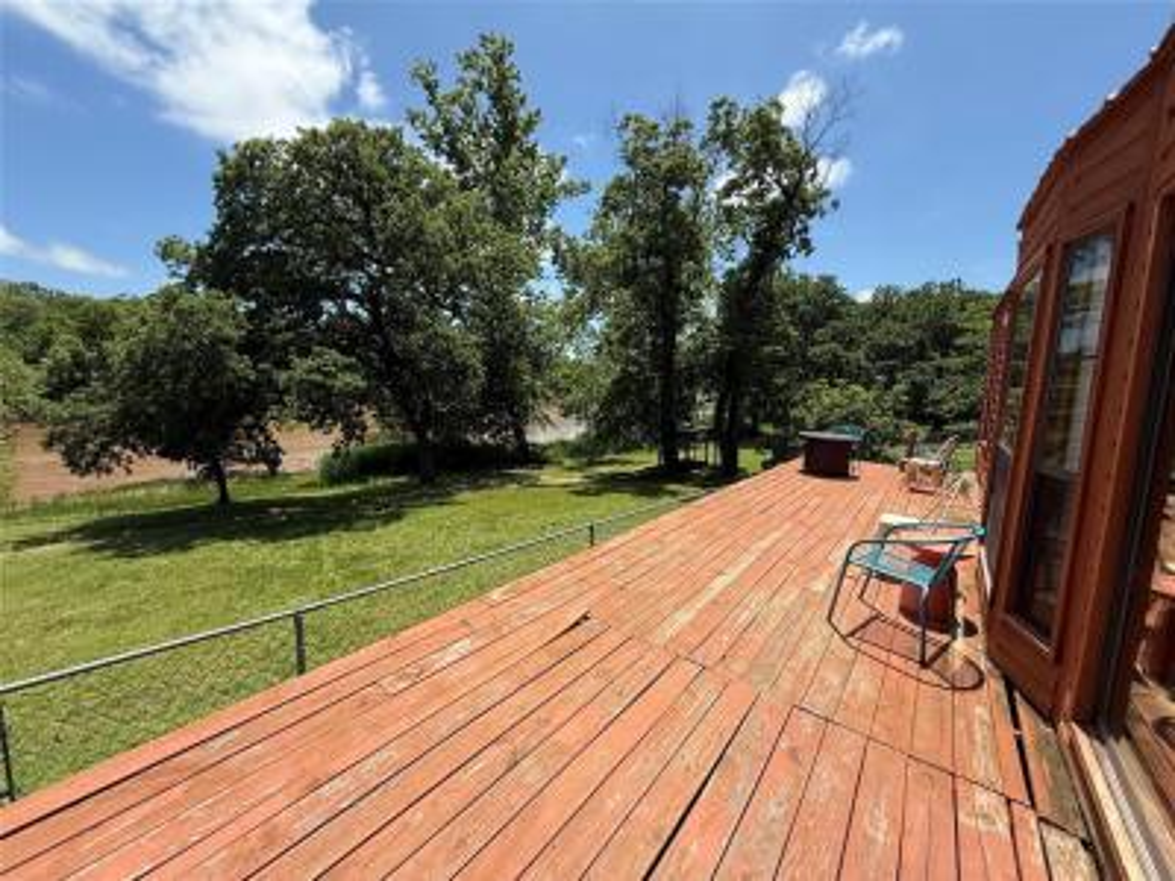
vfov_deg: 85.7
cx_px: 588
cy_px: 440
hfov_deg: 102.1
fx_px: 475
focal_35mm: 14
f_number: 2.2
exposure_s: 1/1339
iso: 50
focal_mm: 2.22
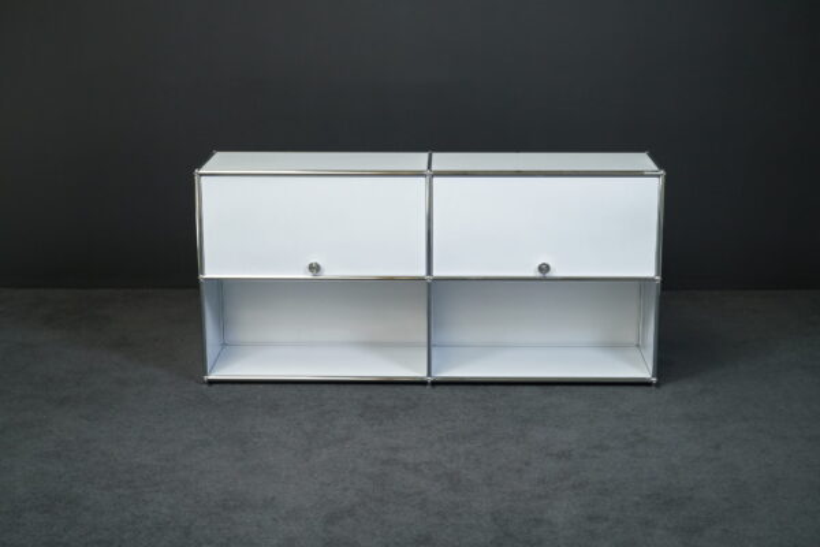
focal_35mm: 59
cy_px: 274
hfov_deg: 33.9
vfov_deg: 23.0
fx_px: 1344
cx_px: 410
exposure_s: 1/160
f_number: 7.1
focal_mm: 59
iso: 5000
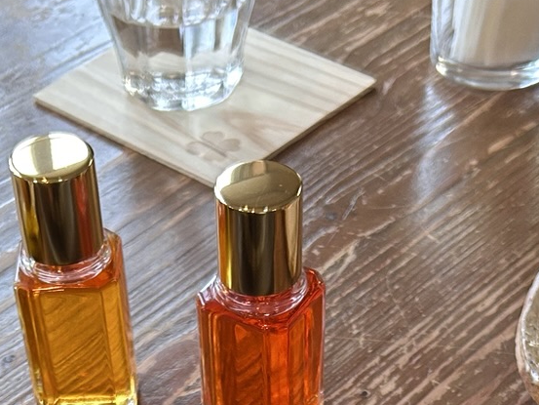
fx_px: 1464
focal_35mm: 94
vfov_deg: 14.1
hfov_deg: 20.8
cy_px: 702
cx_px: 193
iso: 125
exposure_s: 1/120
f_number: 1.5
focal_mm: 5.7
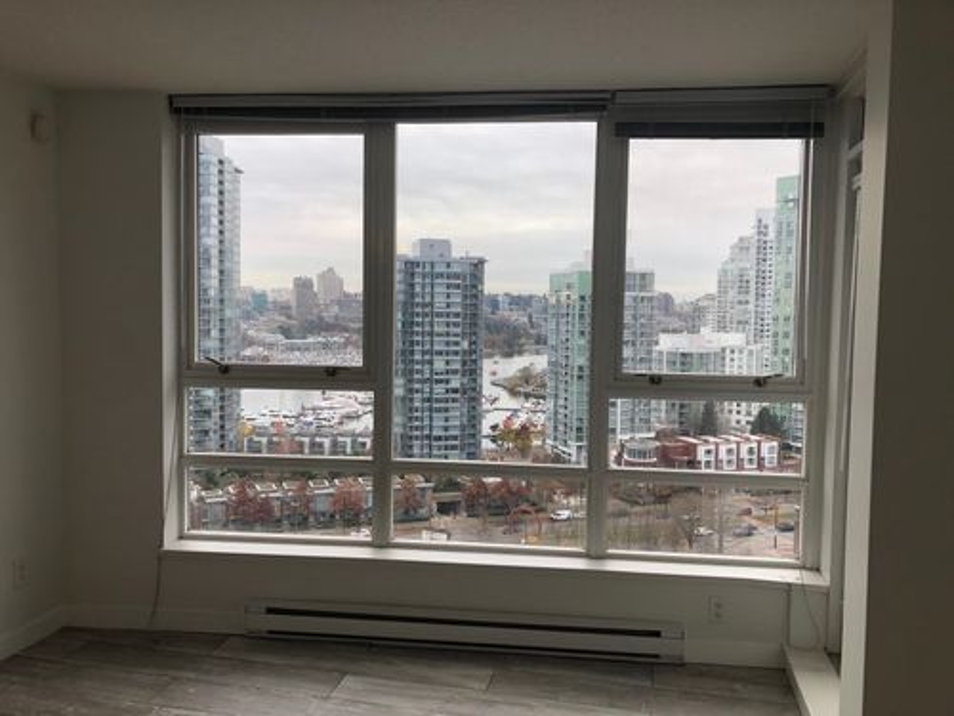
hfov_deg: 63.4
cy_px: 358
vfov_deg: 49.7
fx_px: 772
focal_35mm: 28
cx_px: 477
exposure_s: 1/120
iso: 25
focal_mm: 3.99
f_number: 1.8
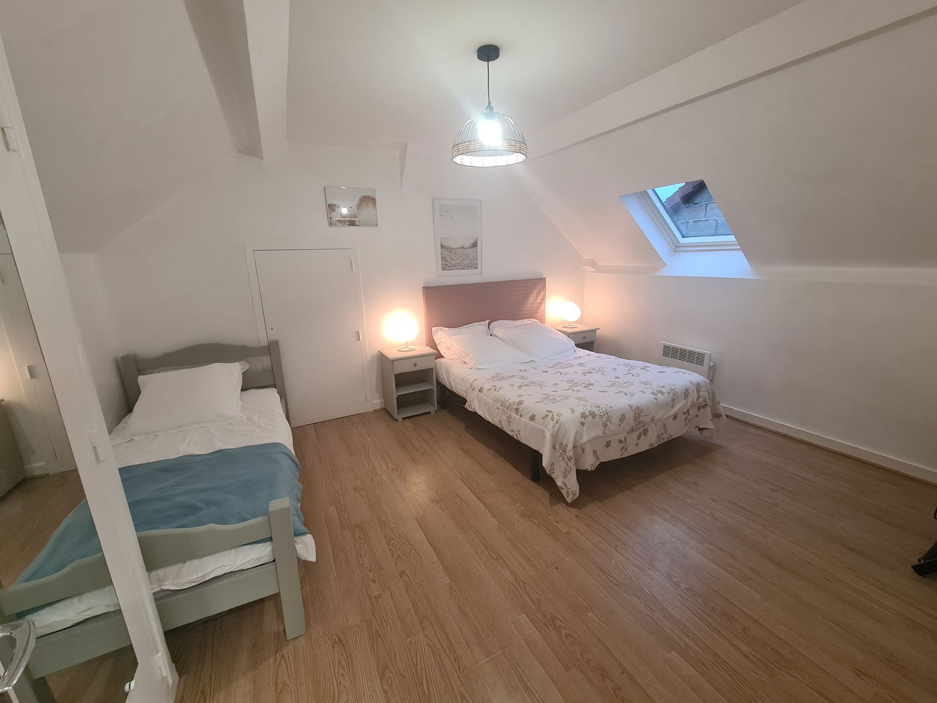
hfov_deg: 106.2
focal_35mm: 13
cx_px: 468
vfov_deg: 89.9
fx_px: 352
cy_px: 352
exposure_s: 1/50
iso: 250
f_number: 2.2
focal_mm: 2.2
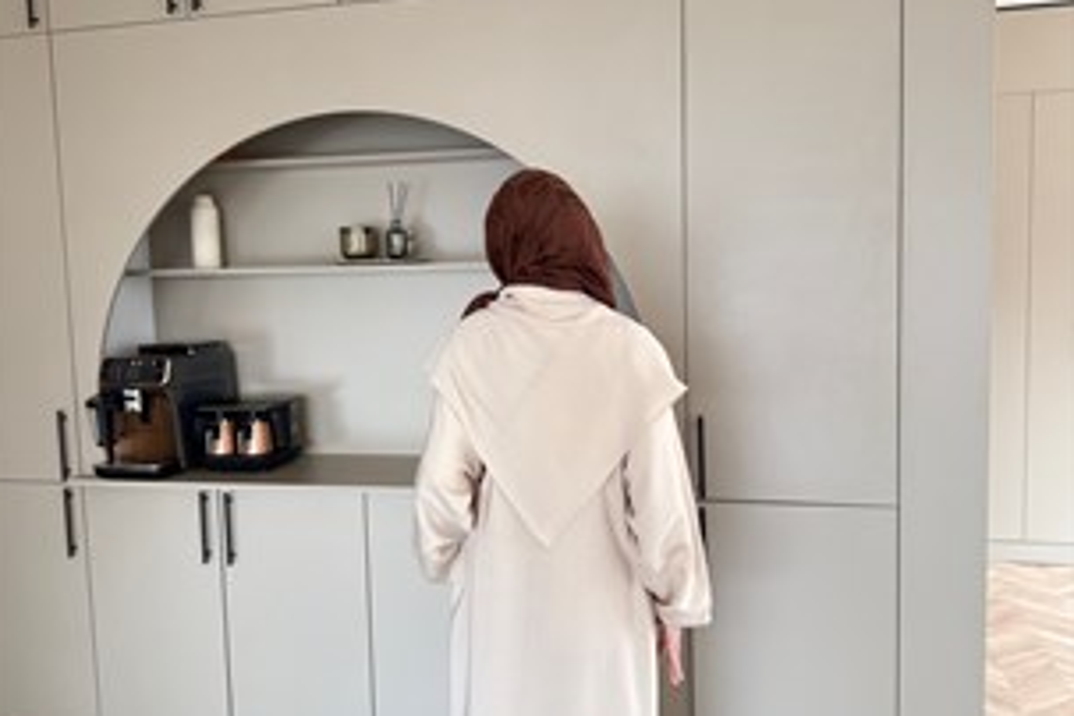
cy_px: 360
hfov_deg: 55.8
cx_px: 532
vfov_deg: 38.9
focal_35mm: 34
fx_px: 1014
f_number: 1.78
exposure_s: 1/121
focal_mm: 6.76
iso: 100
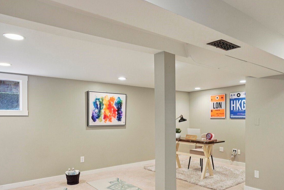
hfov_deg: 69.3
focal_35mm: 26
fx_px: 205
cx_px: 154
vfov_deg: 49.0
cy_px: 120
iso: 400
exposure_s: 1/8
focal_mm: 17
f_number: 8
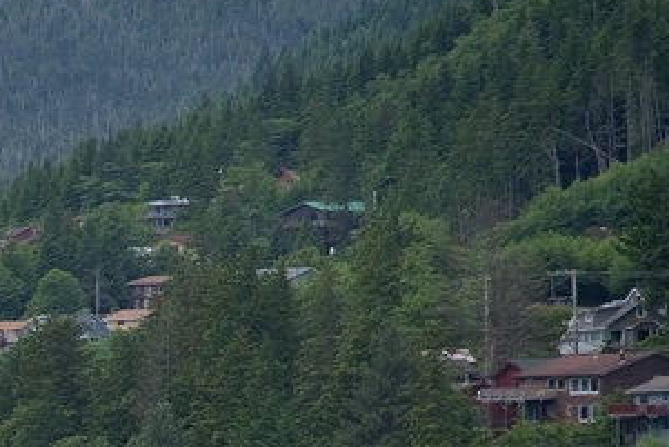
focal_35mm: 510
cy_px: 525
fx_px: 9482
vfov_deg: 2.7
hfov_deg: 4.0
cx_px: -556
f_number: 6.3
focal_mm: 120
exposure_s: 1/250
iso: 100
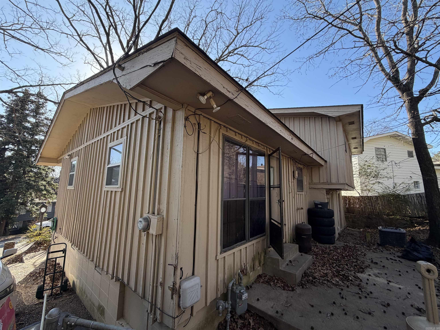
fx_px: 178
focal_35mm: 14
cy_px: 165
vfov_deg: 85.7
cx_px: 220
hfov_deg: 102.1
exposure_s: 1/502
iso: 64
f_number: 2.2
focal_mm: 2.22
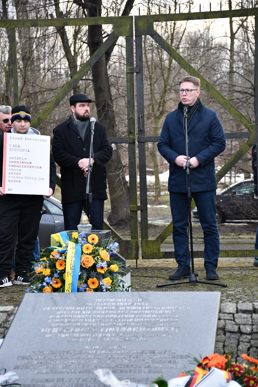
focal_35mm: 112
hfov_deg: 12.2
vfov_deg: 18.3
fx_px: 1204
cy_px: 194
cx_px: 129
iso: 800
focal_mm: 75
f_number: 5
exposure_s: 1/250
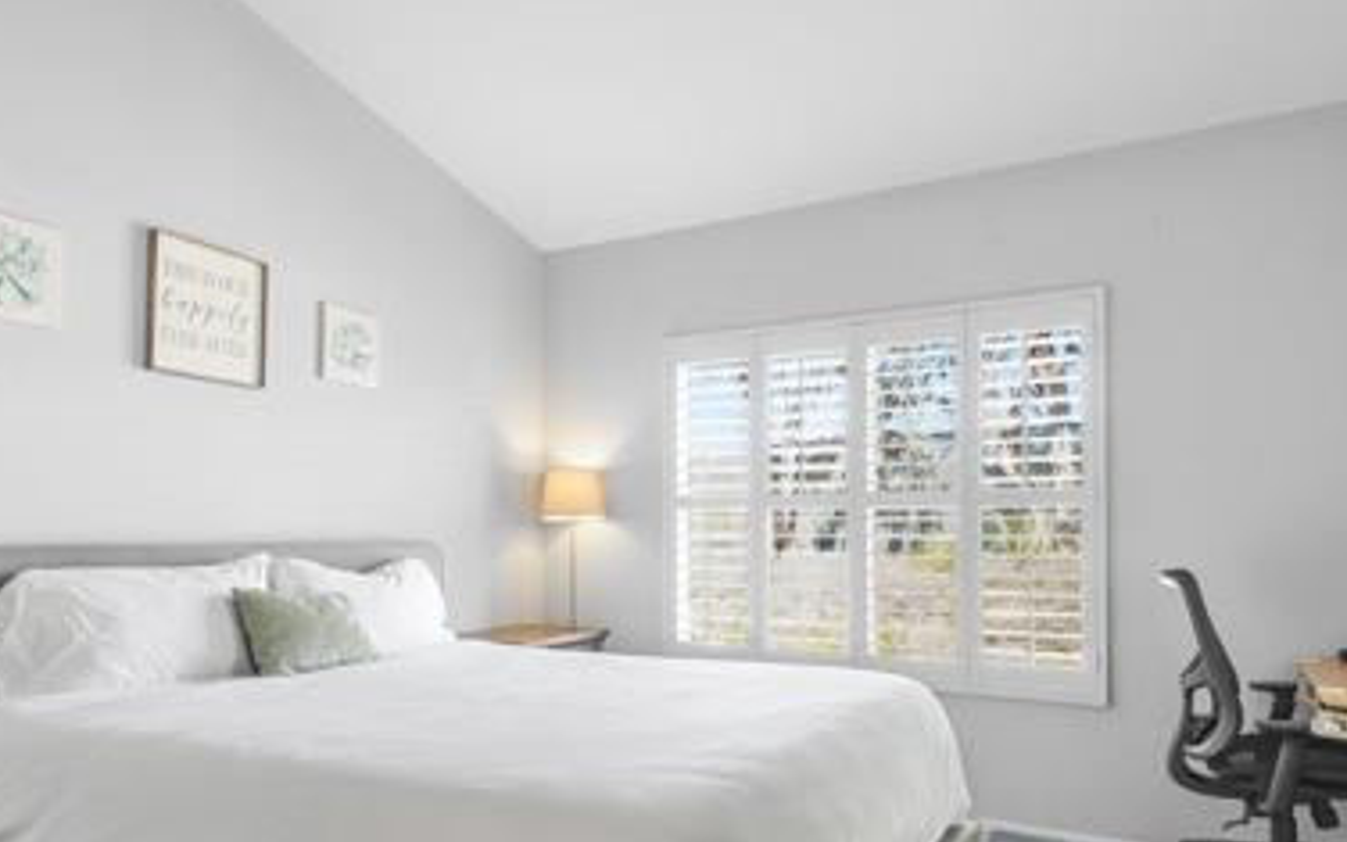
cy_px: 493
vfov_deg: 47.4
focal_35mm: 26
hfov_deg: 69.8
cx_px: 548
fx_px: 954
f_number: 8
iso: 100
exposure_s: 2.5
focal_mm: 10
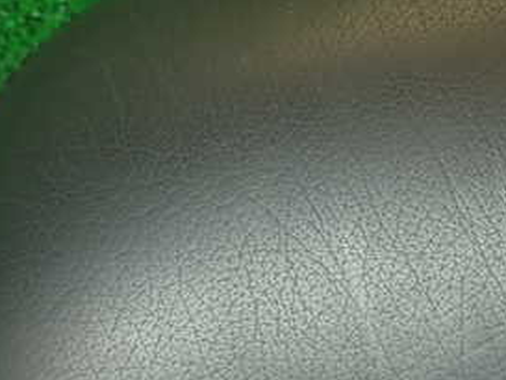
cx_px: 508
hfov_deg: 32.1
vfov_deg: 26.0
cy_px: 311
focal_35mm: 55
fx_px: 804
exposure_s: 1/60
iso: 125
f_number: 2
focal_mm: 4.5
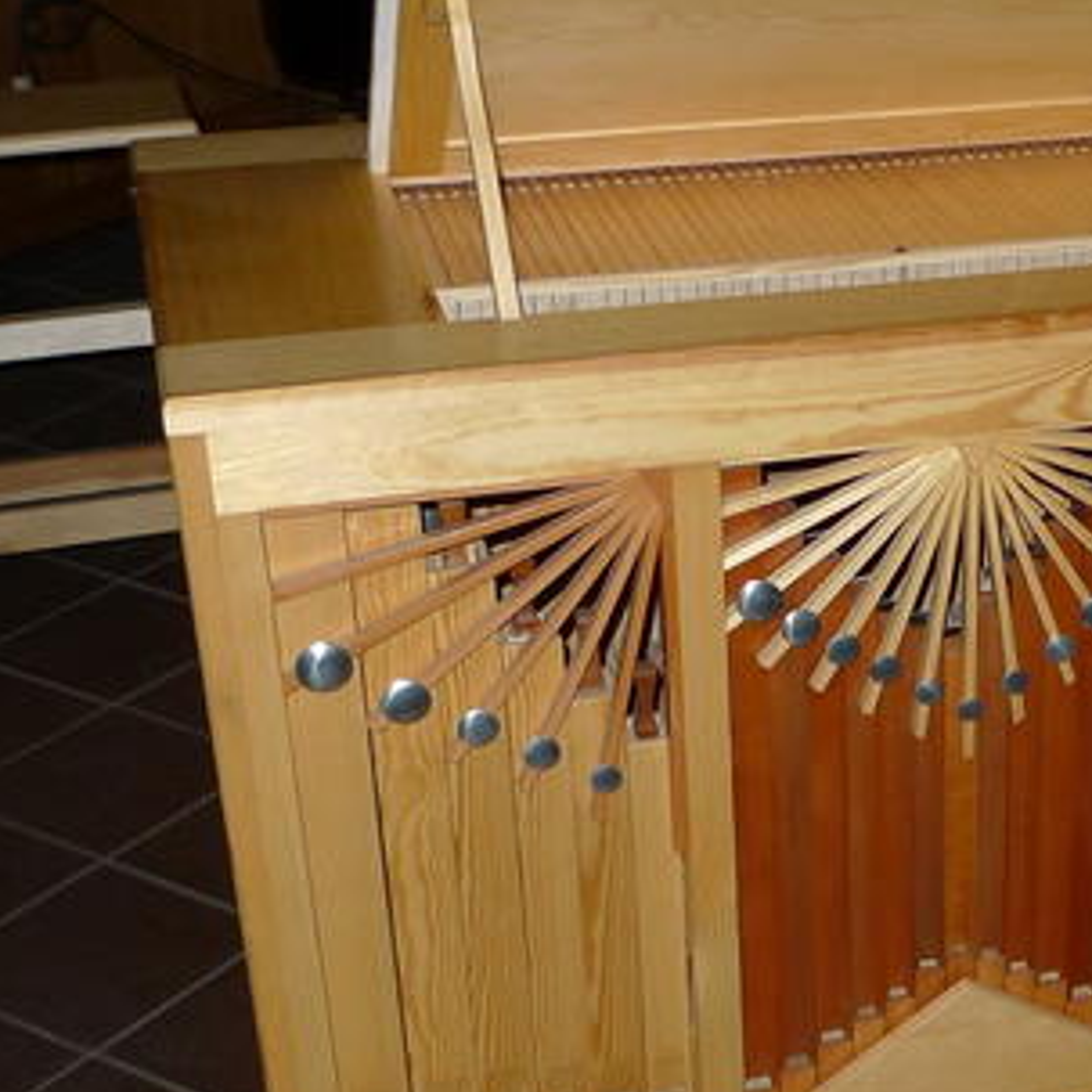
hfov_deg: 23.7
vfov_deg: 24.5
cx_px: 1060
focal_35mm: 70
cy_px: 750
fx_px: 2498
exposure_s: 1/30
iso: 160
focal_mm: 5.1
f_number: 2
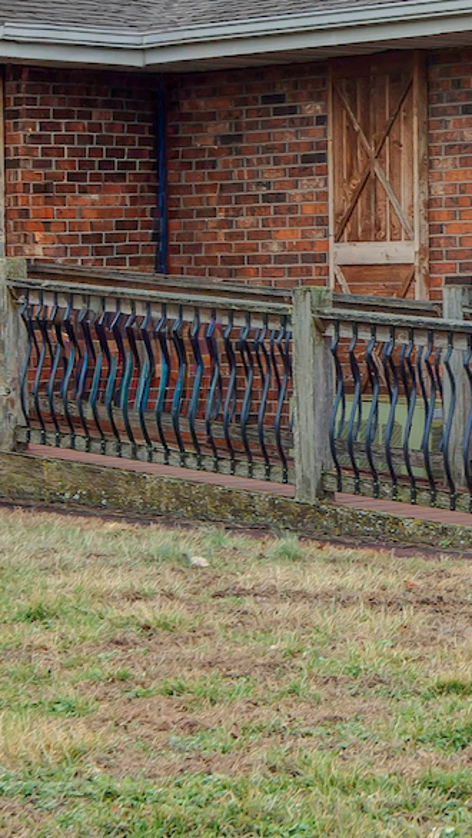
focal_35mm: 103
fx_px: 2290
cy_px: 302
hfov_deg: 11.3
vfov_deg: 20.7
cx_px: 685
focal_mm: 24
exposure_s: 1/100
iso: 100
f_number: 6.3
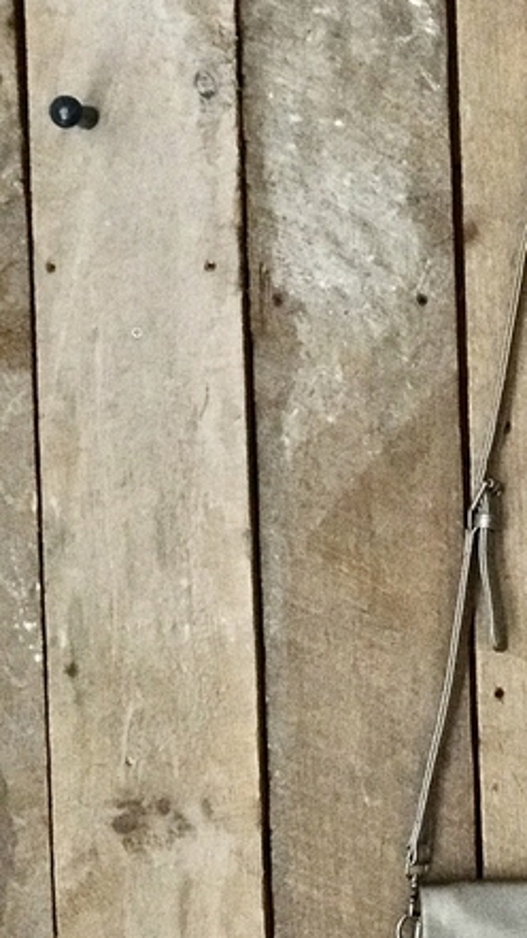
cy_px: 580
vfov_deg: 22.6
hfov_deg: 12.7
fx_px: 2336
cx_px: 523
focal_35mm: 94
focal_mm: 6.6
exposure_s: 1/60
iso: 1250
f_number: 2.8
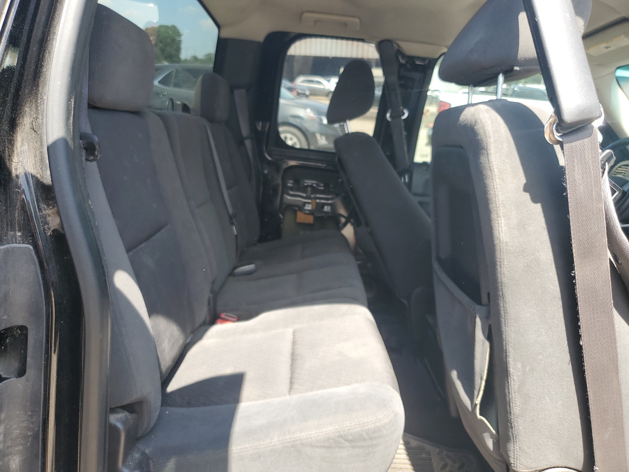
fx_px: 472
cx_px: 314
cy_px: 236
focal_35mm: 26
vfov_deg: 53.1
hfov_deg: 67.3
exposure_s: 1/323
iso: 50
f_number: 1.5
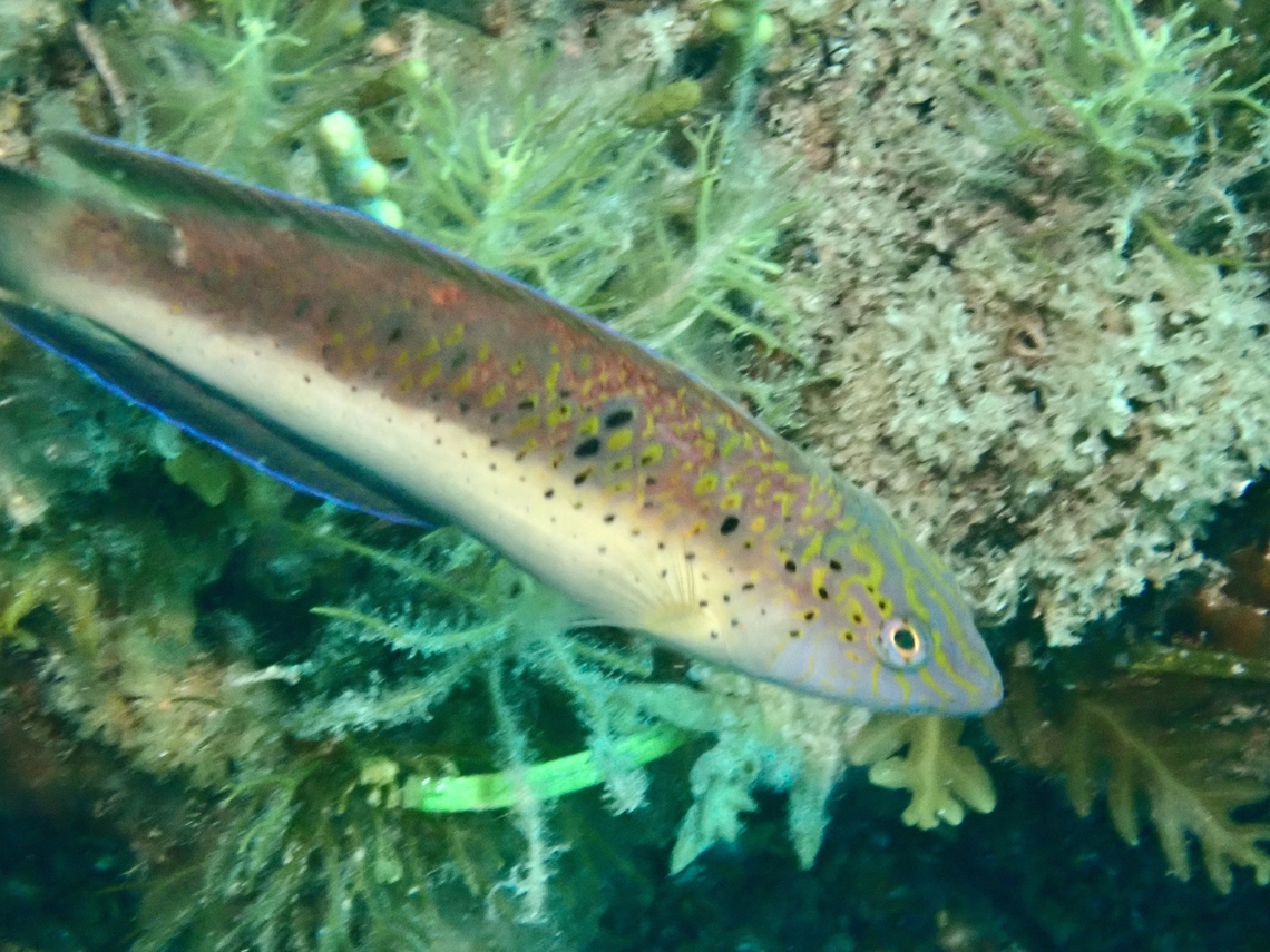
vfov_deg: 14.8
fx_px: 3669
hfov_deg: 19.6
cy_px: 476
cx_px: 635
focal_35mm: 100
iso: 1250
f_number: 6.3
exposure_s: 1/200
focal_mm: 18
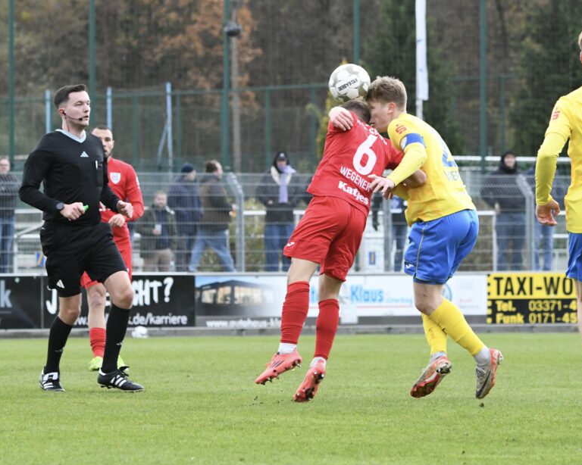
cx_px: 351
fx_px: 3771
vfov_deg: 7.1
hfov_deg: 8.8
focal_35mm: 219
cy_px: 222
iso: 4000
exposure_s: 1/1600
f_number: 6.3
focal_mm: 175
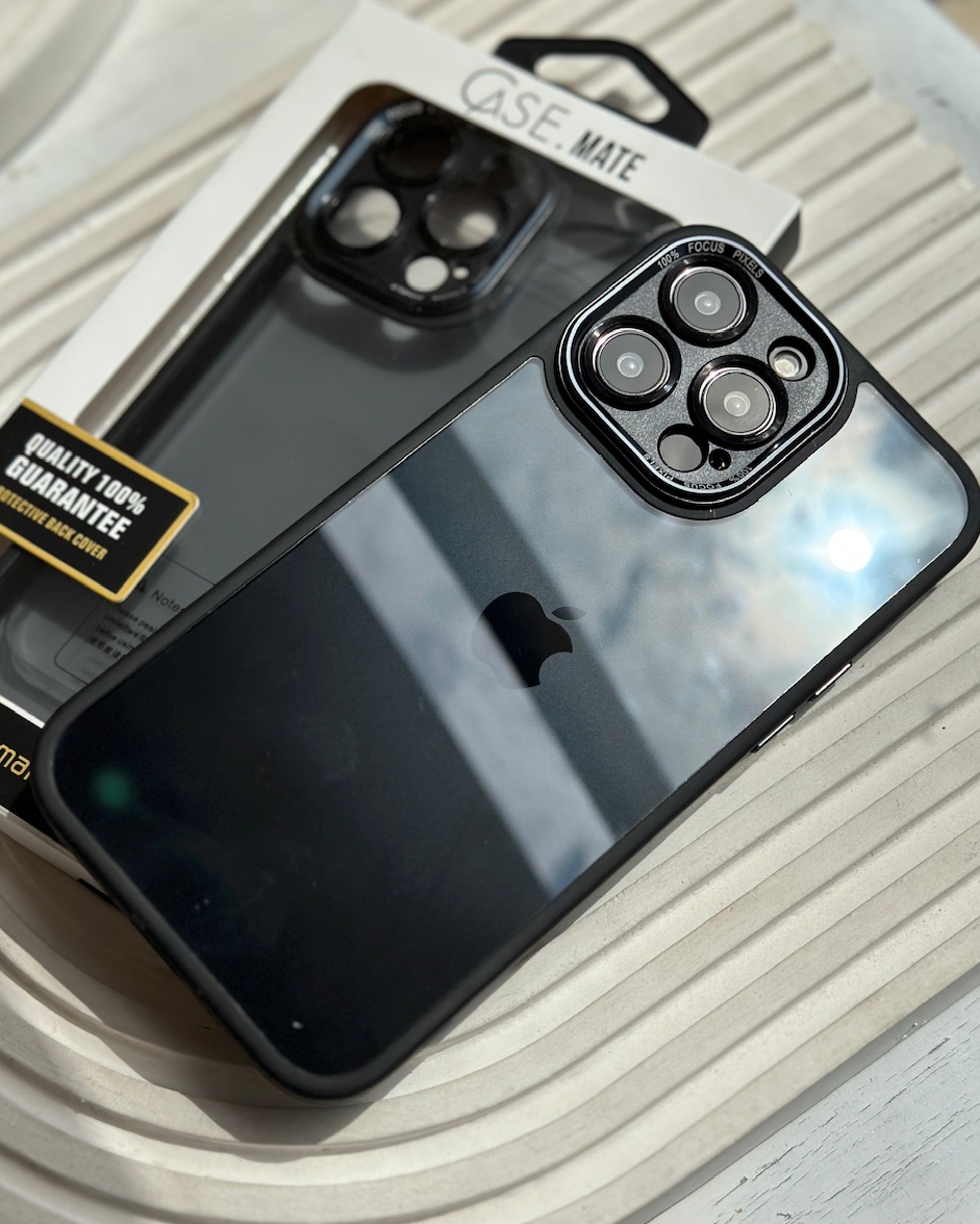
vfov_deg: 36.6
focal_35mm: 51
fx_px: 1849
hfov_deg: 29.7
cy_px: 663
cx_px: 492
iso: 100
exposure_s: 1/13699
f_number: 1.78
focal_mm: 6.86
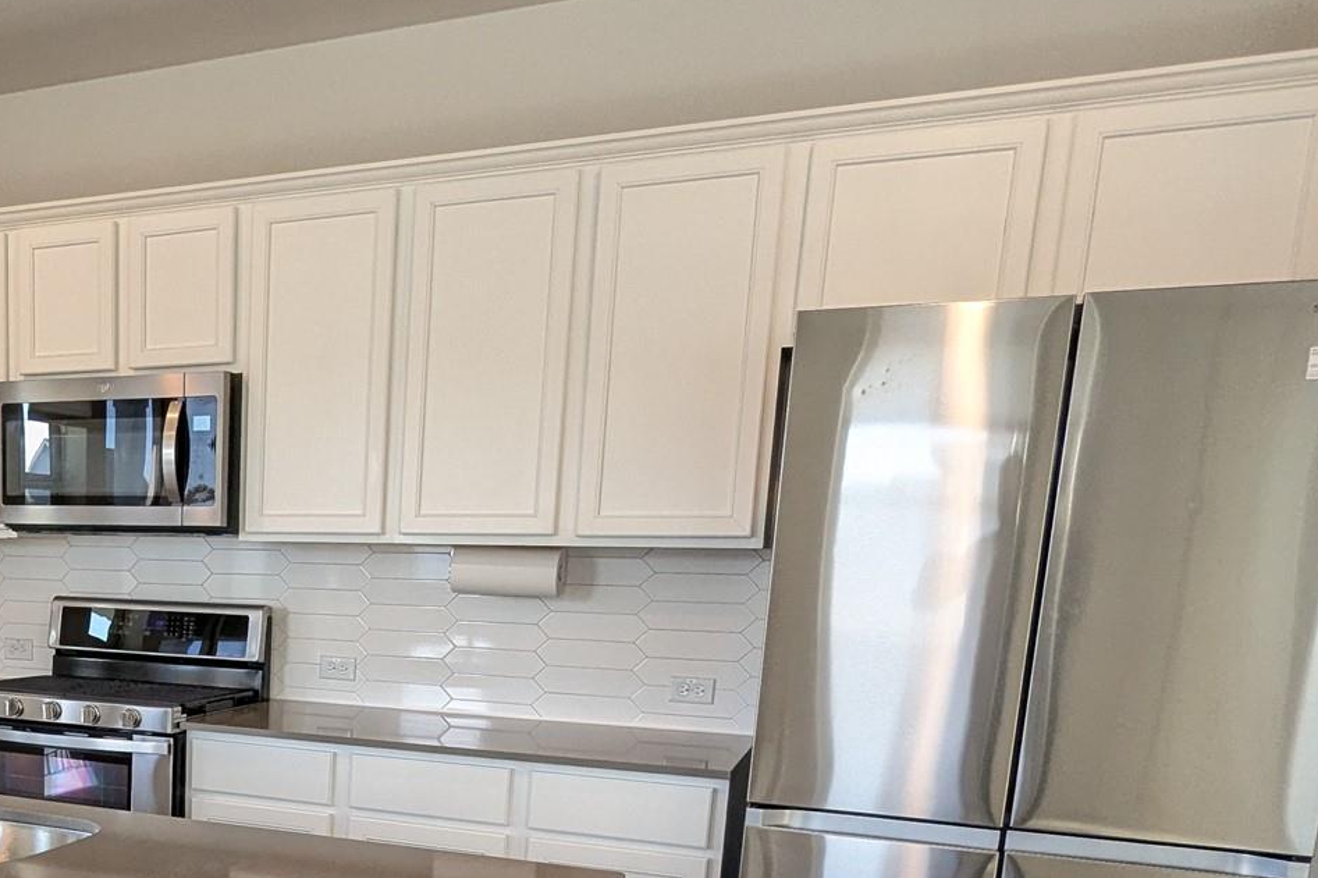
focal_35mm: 36
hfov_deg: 48.6
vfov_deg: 34.6
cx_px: 181
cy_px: 804
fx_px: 1318
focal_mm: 2.35
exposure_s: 1/120
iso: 173
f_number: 2.2
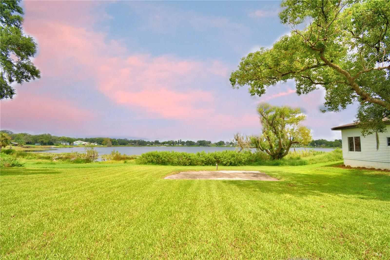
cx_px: 195
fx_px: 162
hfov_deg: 100.4
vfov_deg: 77.3
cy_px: 130
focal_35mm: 15
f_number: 4.5
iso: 100
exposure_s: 1/1600
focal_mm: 10
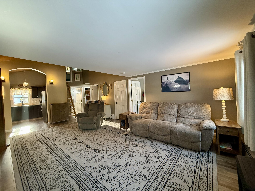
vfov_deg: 85.7
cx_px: 128
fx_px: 103
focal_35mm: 14
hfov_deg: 102.1
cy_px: 96
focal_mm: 2.22
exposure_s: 1/60
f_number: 2.2
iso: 320
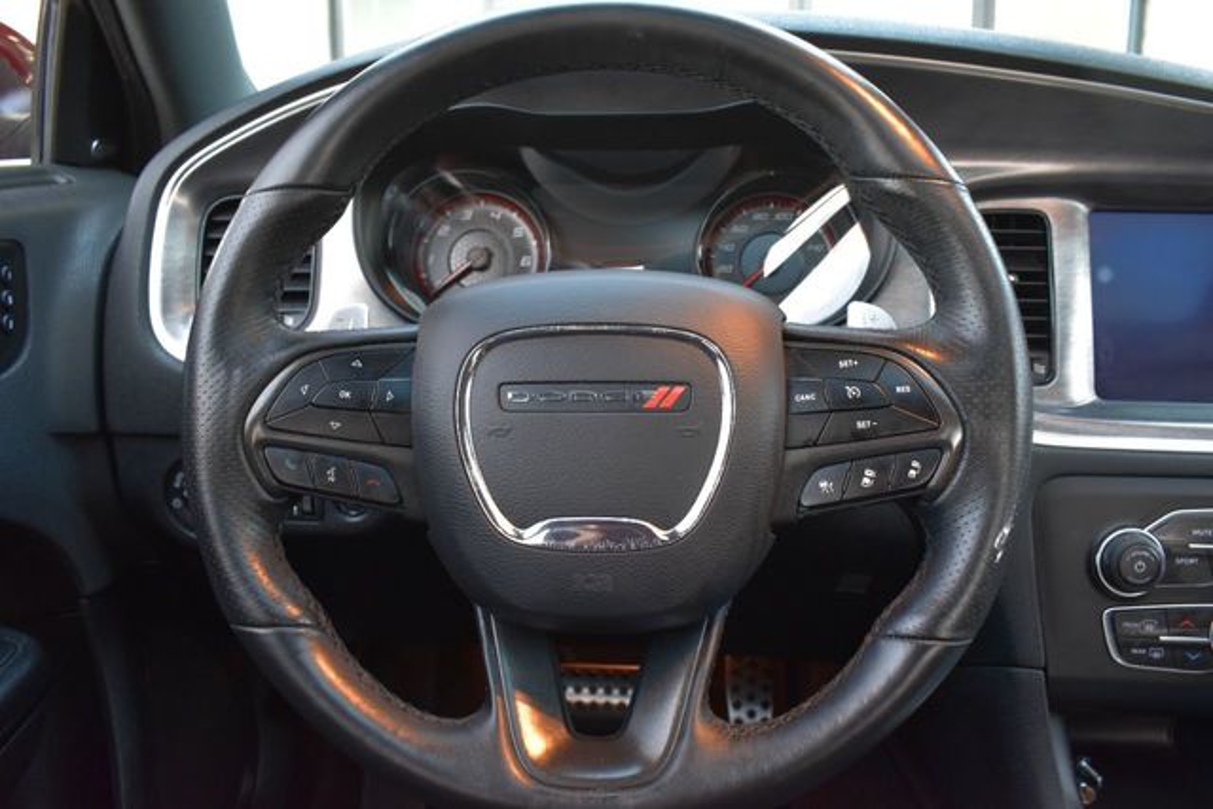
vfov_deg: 43.6
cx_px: 606
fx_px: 1011
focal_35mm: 30
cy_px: 404
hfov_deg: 61.9
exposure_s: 1/15
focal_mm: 20
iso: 1400
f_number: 6.3
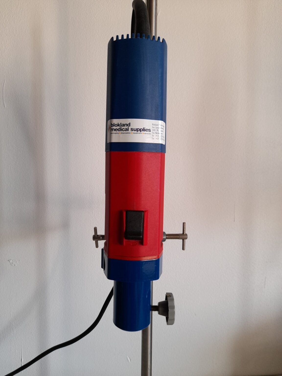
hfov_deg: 54.9
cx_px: 141
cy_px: 188
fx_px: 272
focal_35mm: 25
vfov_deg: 69.4
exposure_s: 1/50
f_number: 2
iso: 50
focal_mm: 4.6
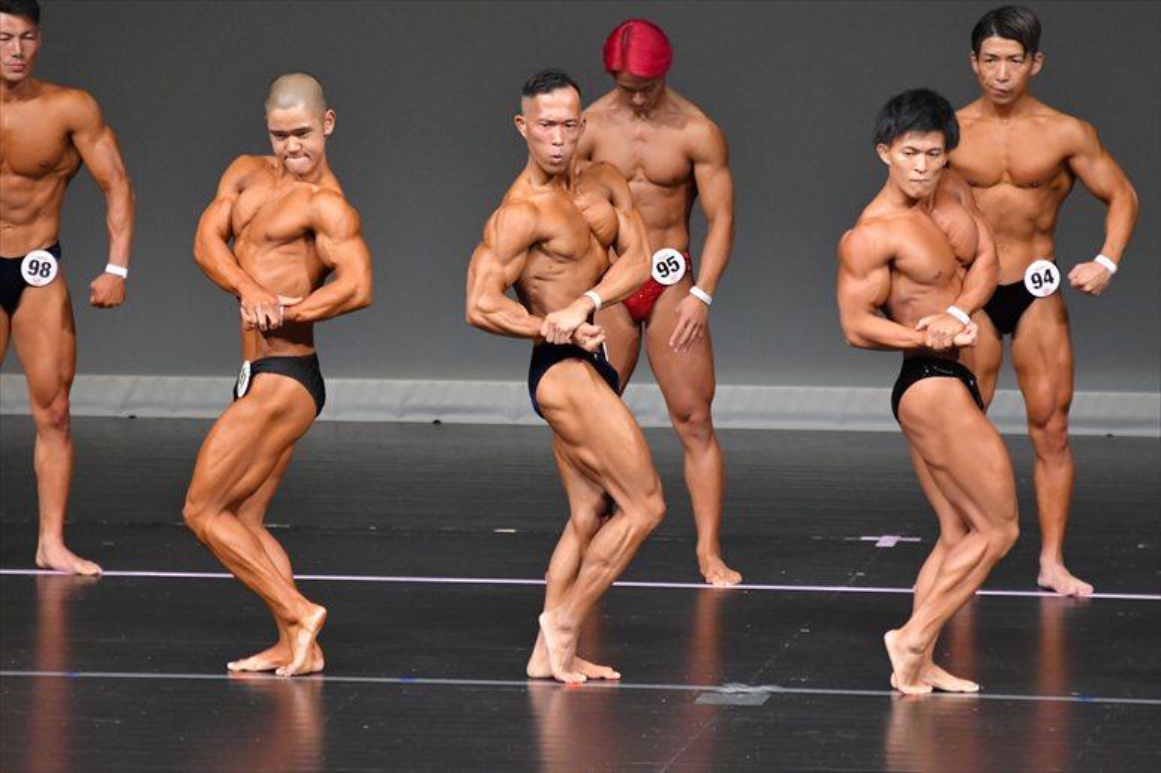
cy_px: 386
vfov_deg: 4.0
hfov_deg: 6.0
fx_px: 11121
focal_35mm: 345
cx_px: 580
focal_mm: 230
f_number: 5.6
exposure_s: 1/400
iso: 5000
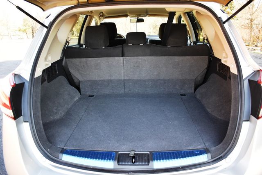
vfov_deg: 48.0
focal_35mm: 27
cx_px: 131
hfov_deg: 67.4
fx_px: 197
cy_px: 88
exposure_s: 1/200
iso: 800
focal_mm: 18
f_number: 3.5
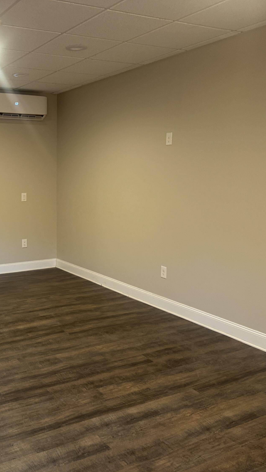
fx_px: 439
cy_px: 237
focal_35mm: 35
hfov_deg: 32.2
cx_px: 31
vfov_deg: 56.6
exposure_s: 1/60
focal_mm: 6.76
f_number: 1.78
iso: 320
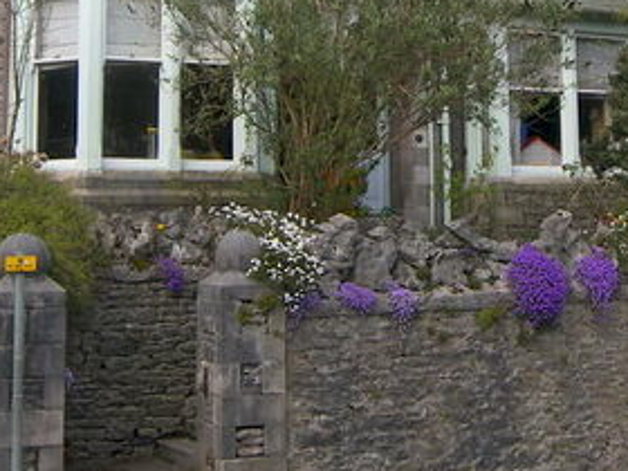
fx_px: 1270
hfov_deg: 27.7
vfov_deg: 20.5
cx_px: 363
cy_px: 24
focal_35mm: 70
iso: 50
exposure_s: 1/250
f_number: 2.8
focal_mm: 5.9
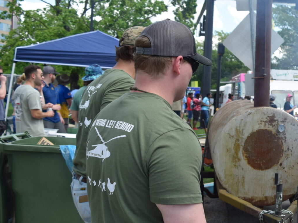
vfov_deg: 28.0
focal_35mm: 52
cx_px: 268
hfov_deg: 34.7
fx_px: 448
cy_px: 135
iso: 400
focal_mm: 18
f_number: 5
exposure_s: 1/1250
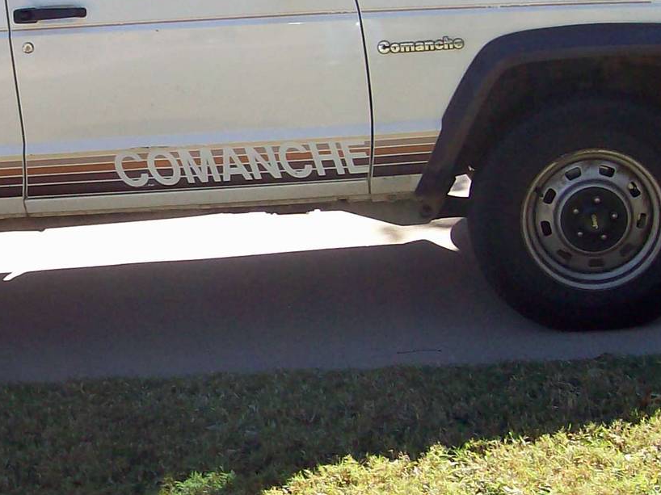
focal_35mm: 88
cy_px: 146
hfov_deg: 21.9
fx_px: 1680
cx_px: 106
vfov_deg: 16.7
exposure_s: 1/609
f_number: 2.7
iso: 80
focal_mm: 6
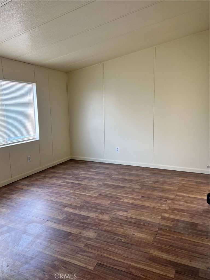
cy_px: 140
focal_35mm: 26
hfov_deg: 53.1
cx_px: 105
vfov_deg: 67.3
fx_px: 210
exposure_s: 1/60
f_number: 1.5
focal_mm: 5.7
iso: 64
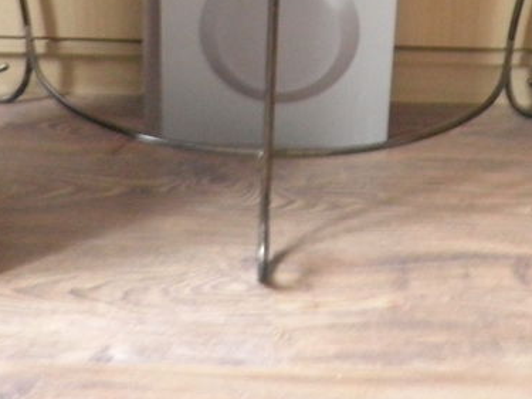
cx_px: 292
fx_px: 983
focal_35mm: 64
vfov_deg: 20.8
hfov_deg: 30.3
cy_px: -122
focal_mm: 4.3
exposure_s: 1/4
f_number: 3.3
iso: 500
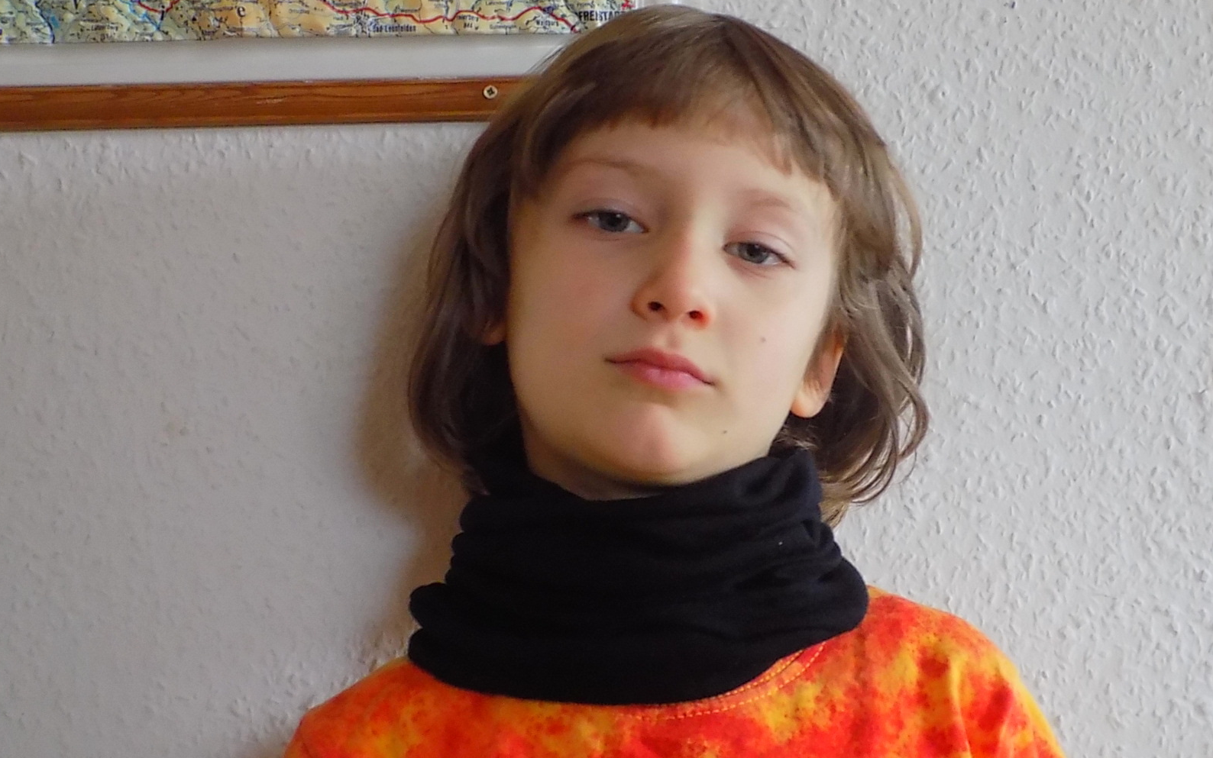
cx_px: 603
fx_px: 2083
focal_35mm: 63
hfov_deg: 32.5
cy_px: 398
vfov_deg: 20.6
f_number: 4
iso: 400
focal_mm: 10.5
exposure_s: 1/15
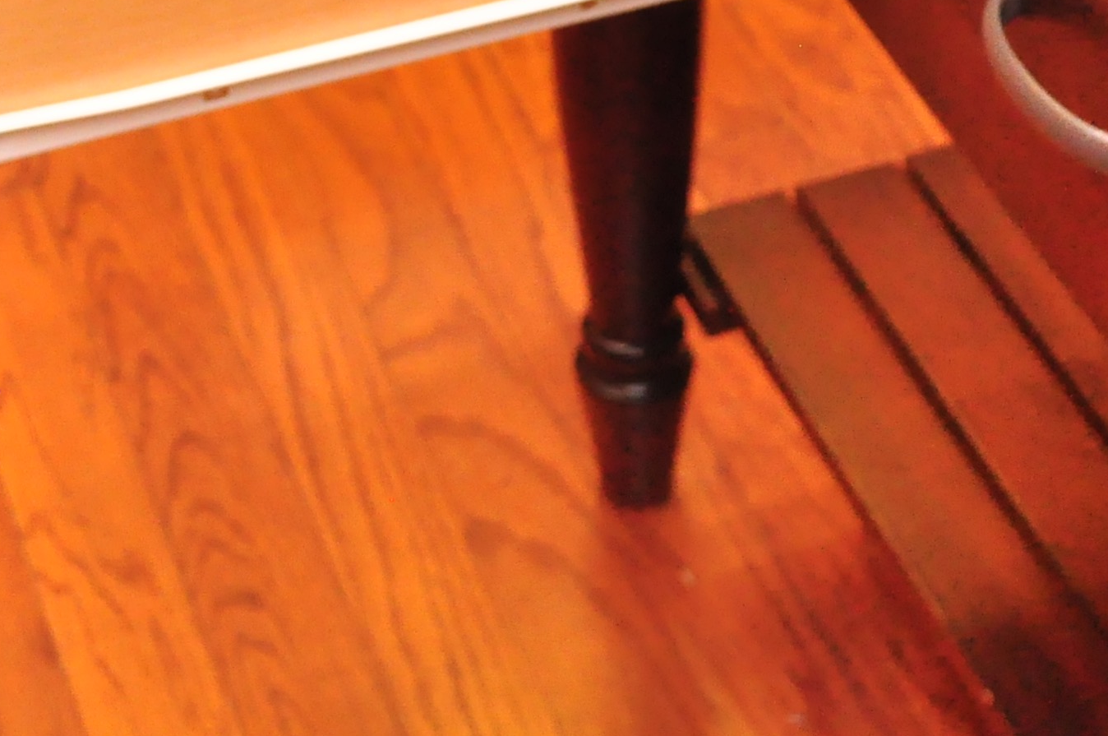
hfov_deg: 19.4
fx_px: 3227
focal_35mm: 105
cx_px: 816
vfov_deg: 12.8
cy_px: -57
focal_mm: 22
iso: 2000
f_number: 5
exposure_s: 1/125
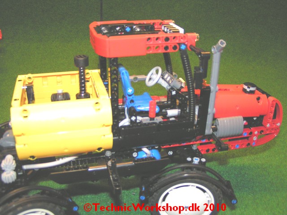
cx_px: 144
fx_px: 315
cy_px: 108
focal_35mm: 38
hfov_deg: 49.0
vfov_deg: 37.7
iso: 200
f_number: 2.8
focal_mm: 5.8
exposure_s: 1/40
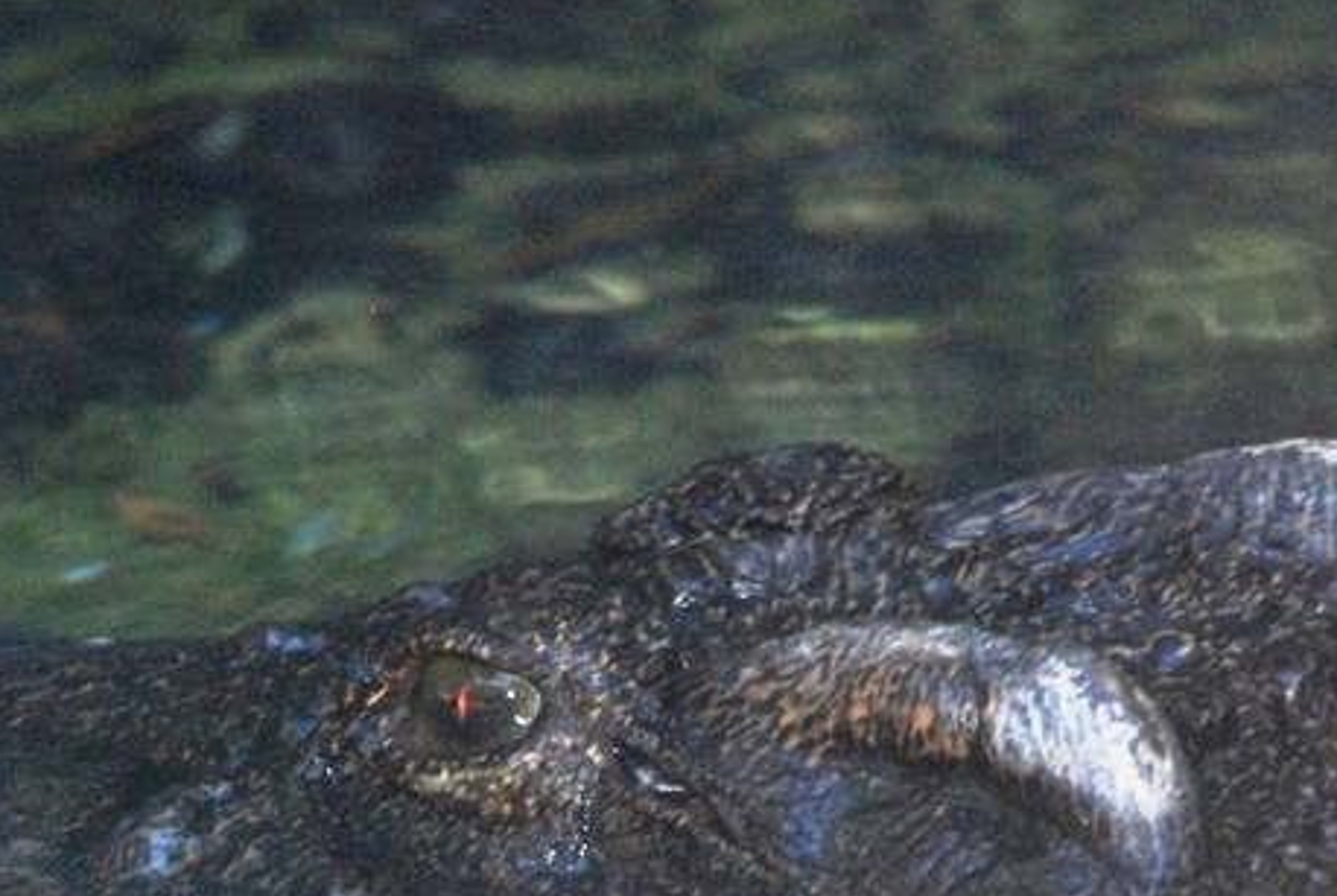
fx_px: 33107
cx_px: 531
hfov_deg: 2.3
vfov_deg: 1.6
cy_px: 1067
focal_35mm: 890
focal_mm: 170
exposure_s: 1/60
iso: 400
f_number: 4.8
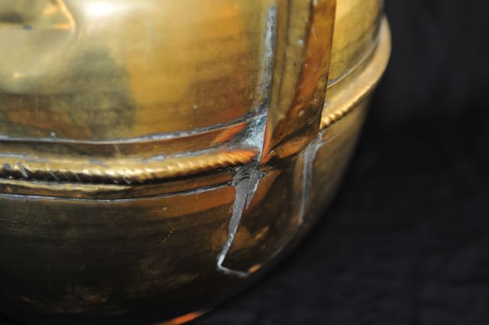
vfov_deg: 14.0
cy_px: 162
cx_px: 244
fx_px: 1323
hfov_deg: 20.9
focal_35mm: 98
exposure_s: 1/50
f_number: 2.8
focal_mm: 65
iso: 400
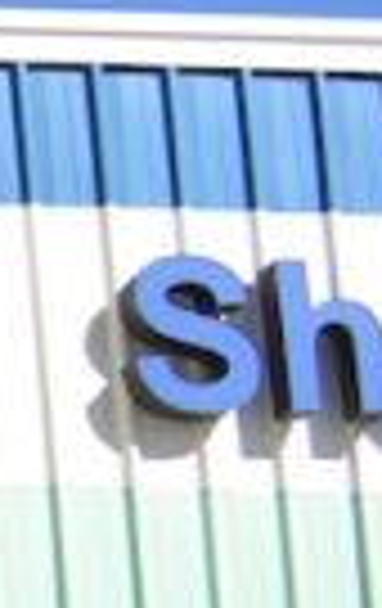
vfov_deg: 9.7
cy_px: 937
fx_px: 3446
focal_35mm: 208
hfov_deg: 4.6
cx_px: -1901
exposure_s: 1/400
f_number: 5.6
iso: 100
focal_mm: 18
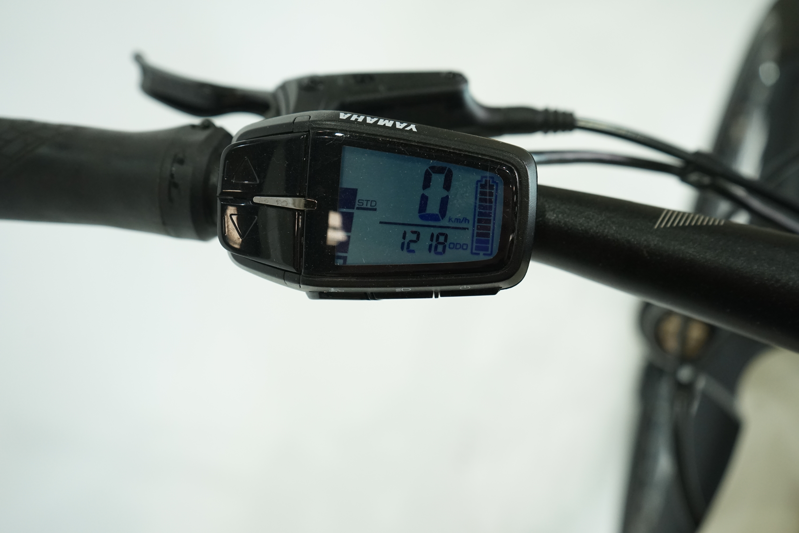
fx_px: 732
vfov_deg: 40.0
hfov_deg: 57.2
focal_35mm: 33
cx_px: 400
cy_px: 266
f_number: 5
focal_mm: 33
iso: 1600
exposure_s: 1/200
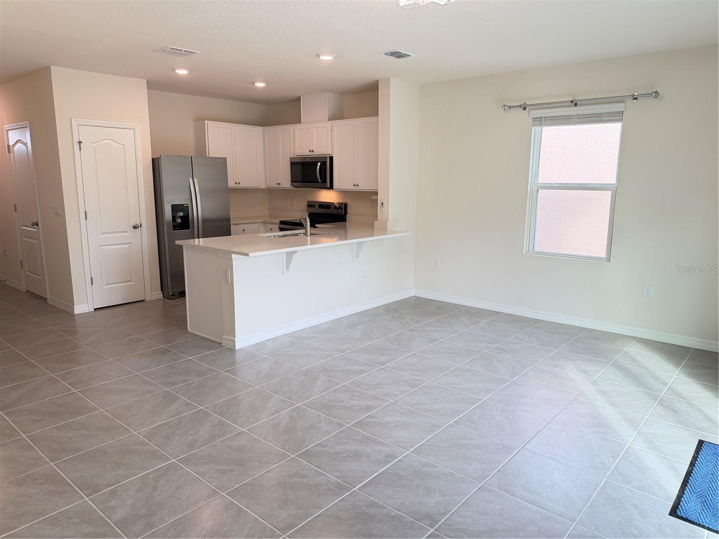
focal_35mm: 24
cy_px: 270
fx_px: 498
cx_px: 360
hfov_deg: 71.6
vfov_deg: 56.8
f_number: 1.78
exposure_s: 1/198
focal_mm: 6.76
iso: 200
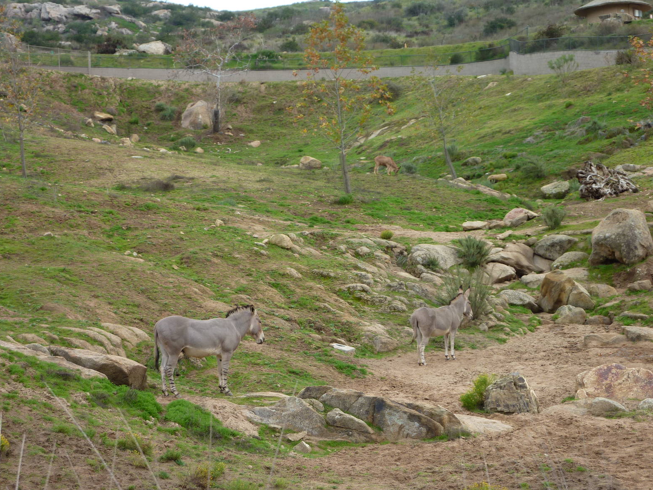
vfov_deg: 17.4
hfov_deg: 23.0
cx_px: 329
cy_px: 241
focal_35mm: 85
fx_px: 1604
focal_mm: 13.7
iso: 80
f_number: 4.2
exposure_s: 1/80
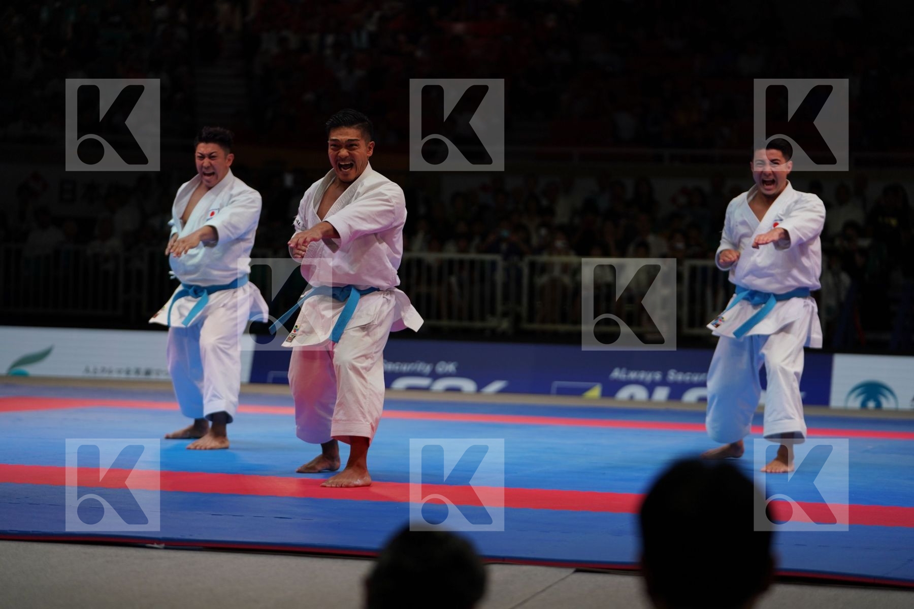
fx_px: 2742
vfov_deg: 12.7
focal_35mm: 108
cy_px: 304
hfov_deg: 18.9
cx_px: 457
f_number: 2.8
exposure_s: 1/1000
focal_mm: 108
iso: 500
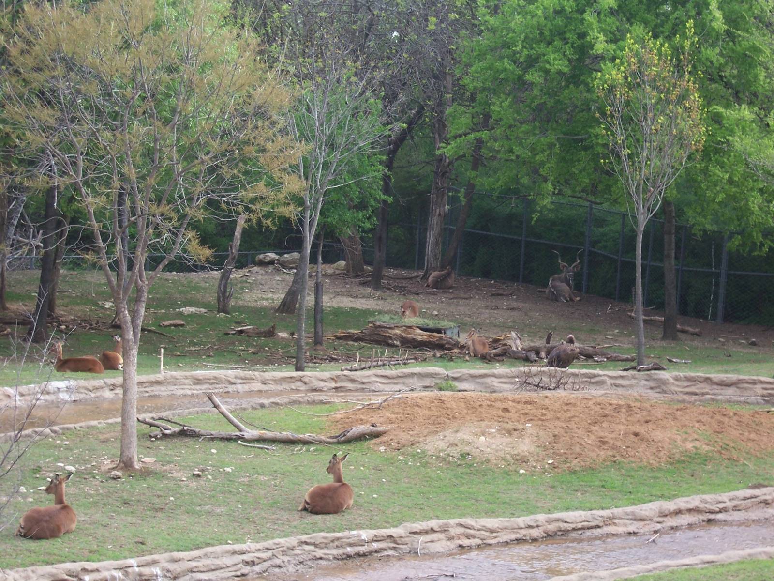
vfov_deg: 13.7
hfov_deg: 18.2
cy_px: 290
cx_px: 387
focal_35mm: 108
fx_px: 2415
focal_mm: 18
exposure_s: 1/90
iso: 80
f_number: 5.6
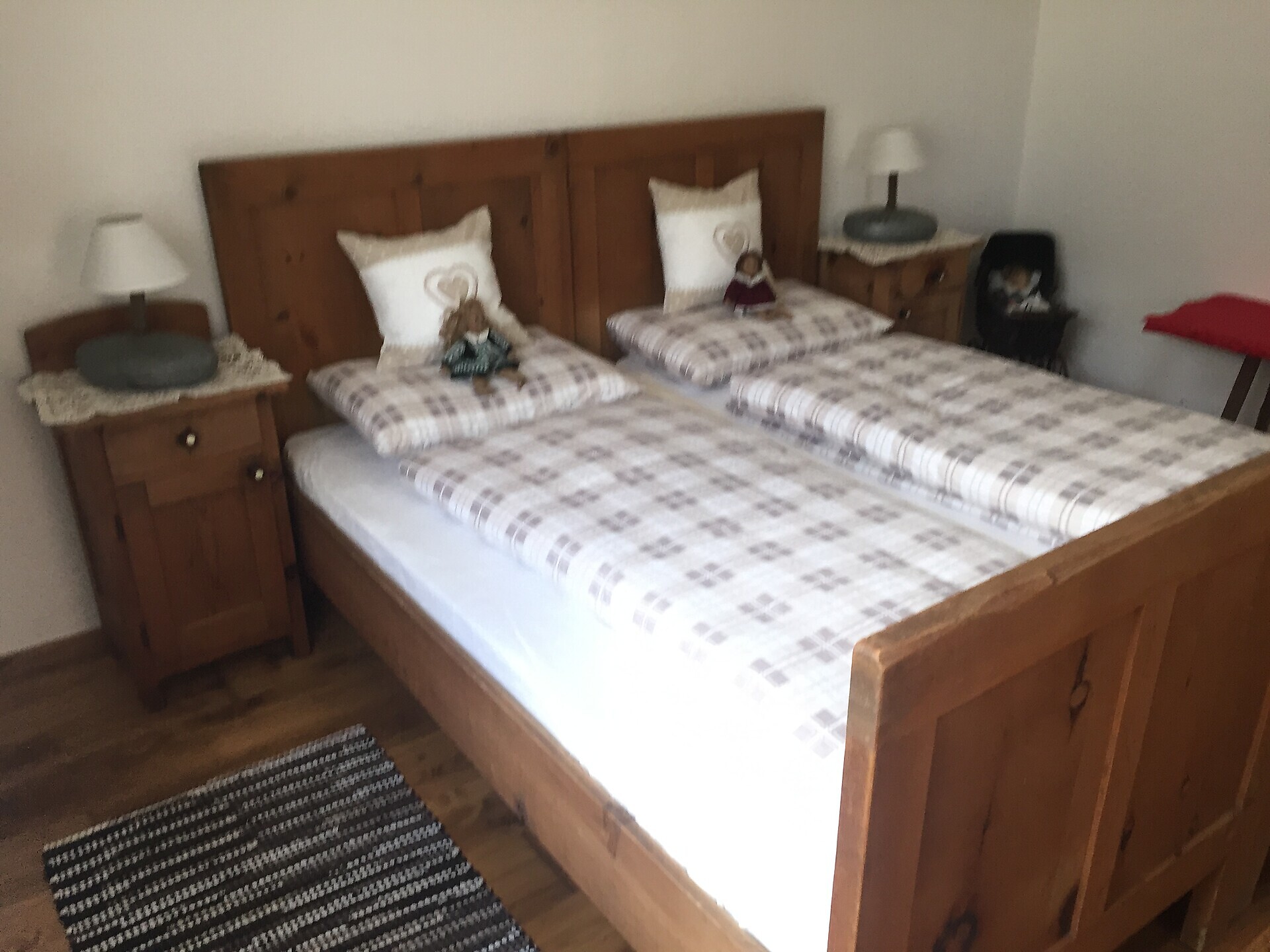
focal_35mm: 29
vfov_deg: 48.2
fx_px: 1064
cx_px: 635
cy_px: 476
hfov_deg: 61.7
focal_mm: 4.15
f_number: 2.2
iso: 50
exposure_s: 1/33
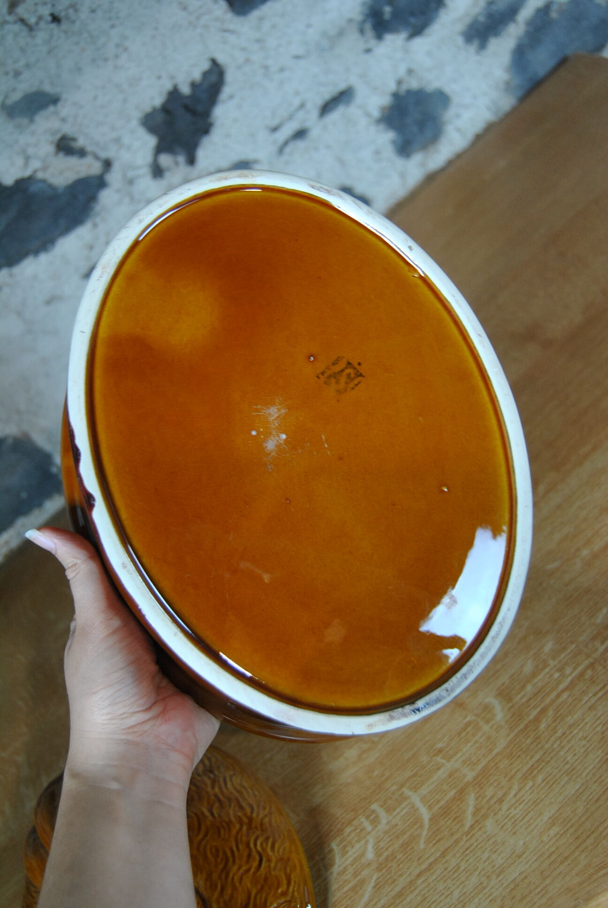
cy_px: 454
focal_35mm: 39
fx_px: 985
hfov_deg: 34.3
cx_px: 304
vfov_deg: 49.5
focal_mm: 26
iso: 500
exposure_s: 1/30
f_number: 4
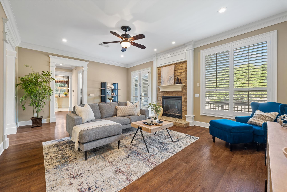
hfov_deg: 104.3
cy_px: 96
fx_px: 112
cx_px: 144
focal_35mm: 14
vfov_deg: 81.2
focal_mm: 14
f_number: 8
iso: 250
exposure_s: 1.3
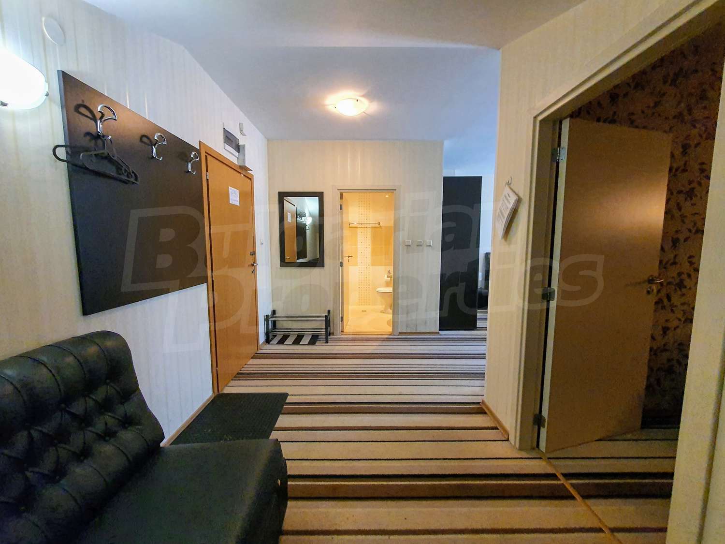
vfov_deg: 89.9
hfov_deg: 106.2
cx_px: 362
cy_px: 272
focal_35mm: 13
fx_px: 272
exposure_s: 1/33
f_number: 2.2
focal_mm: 1.8
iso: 400
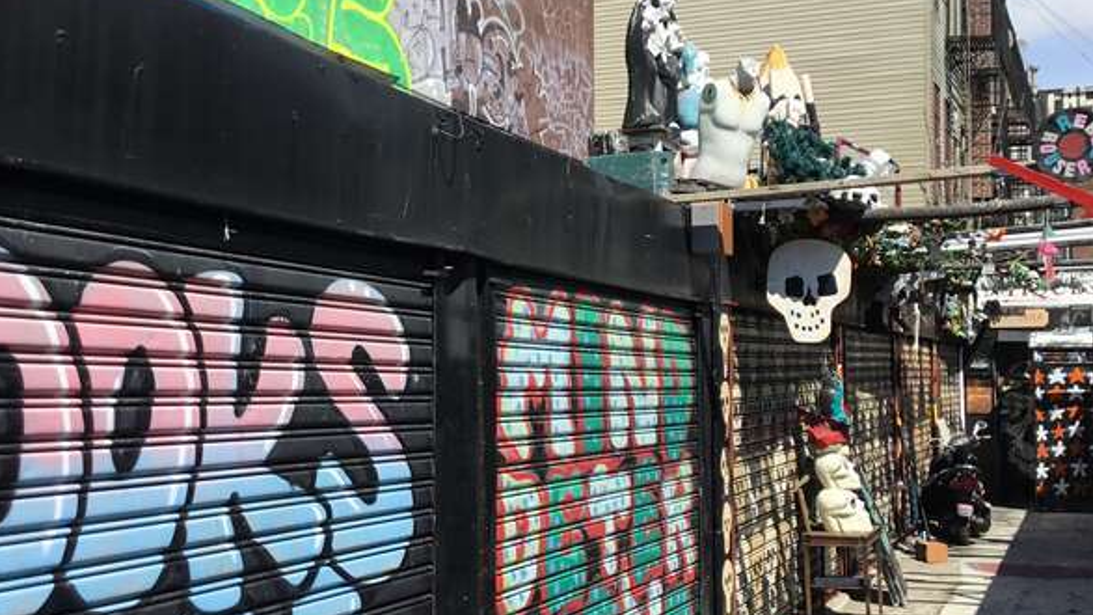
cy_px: 330
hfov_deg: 44.6
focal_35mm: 46
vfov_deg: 26.0
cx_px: 531
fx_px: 1333
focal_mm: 3.3
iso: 25
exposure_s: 1/1404
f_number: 2.4
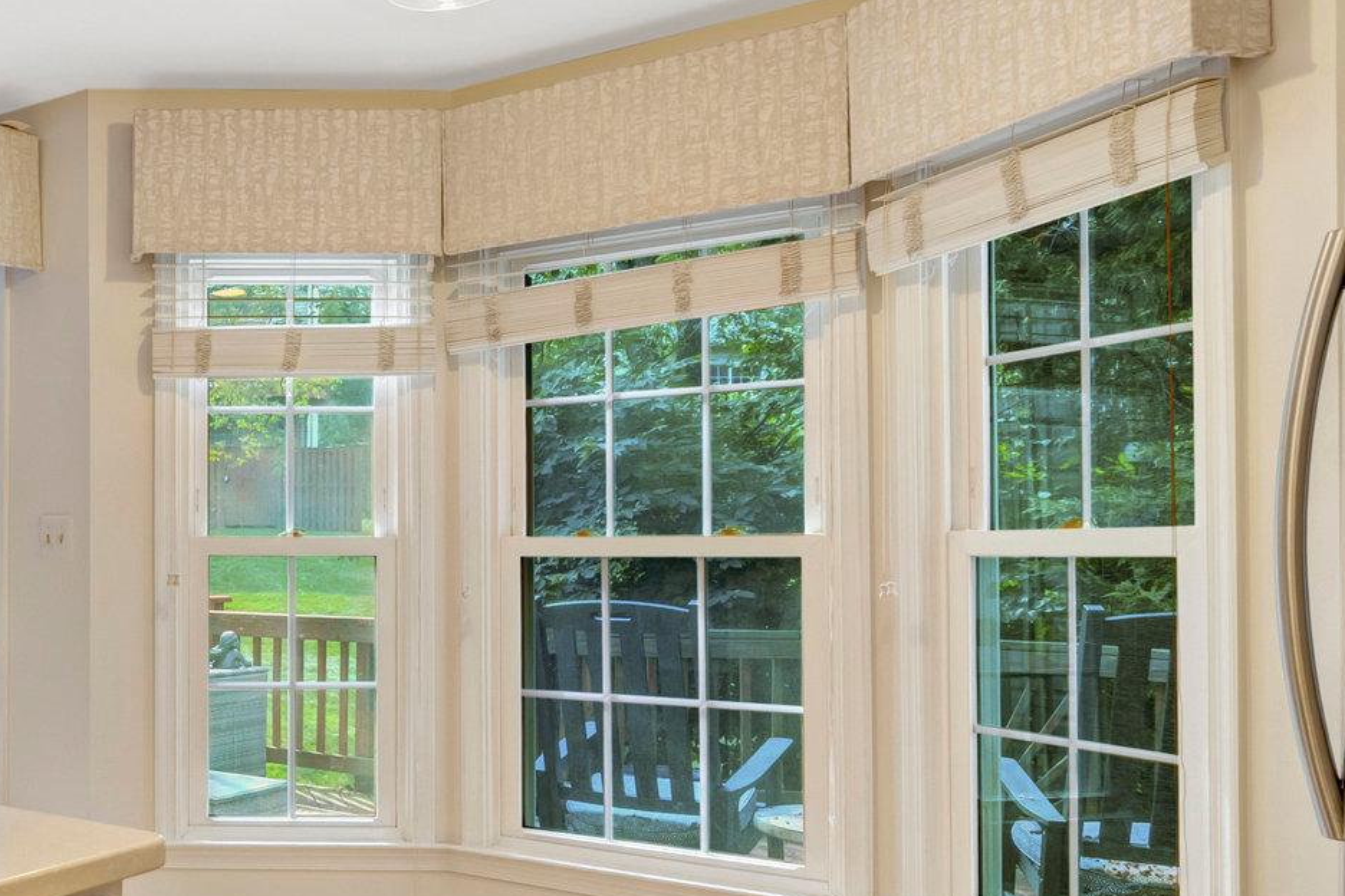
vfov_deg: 37.6
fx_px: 1308
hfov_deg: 47.2
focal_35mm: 35
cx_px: 62
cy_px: 564
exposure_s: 1/50
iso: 1250
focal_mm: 16
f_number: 8
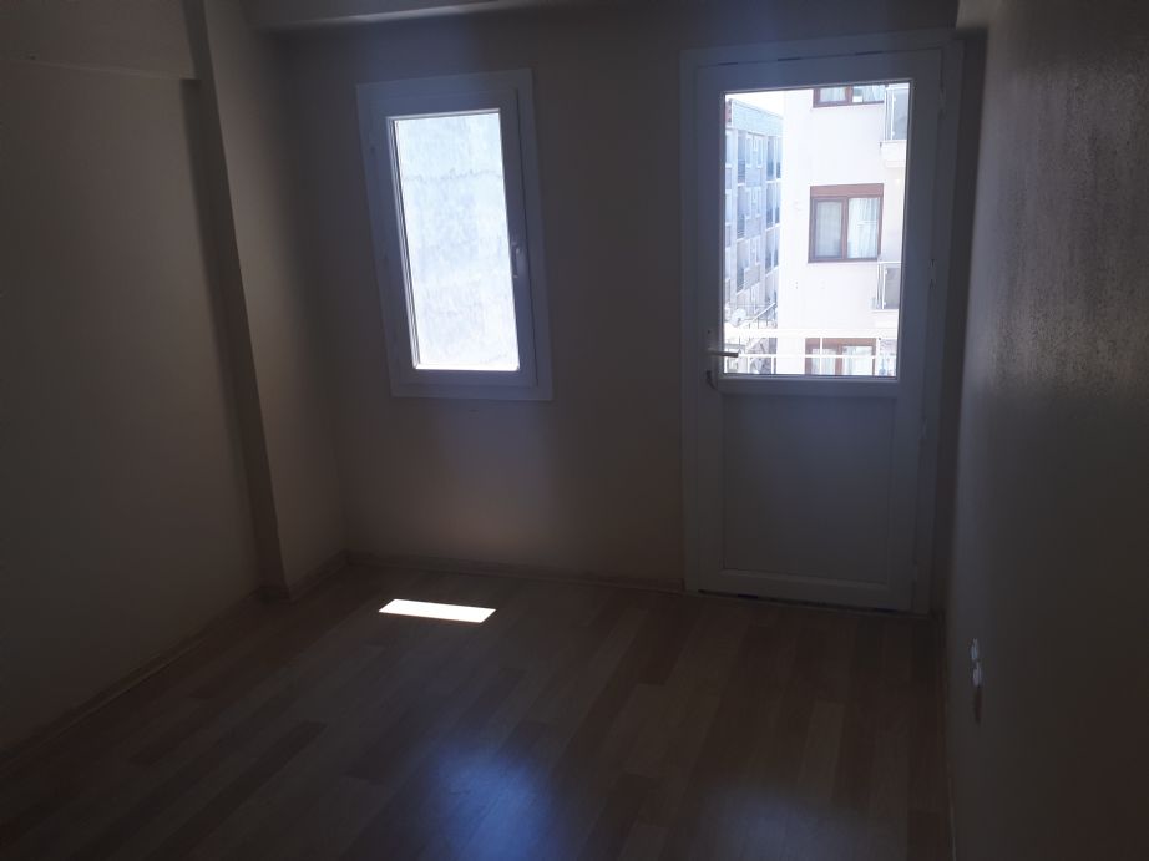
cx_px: 574
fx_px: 896
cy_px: 430
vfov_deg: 51.3
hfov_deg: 65.3
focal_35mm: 27
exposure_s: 1/209
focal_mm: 3.6
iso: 40
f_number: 1.9
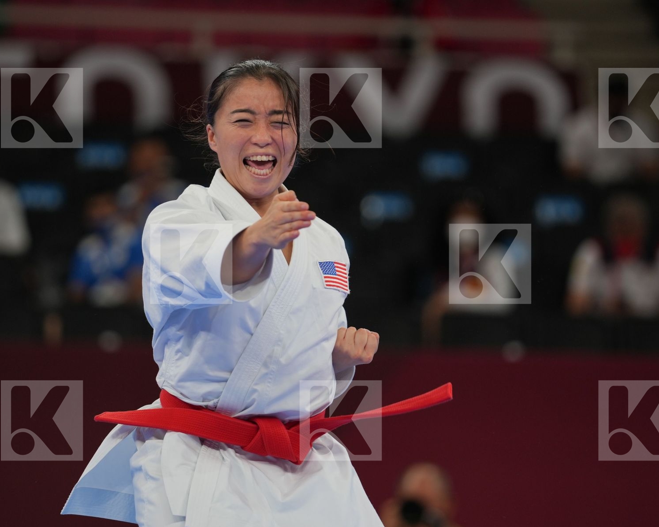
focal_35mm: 339
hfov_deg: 5.7
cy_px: 264
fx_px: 6612
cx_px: 341
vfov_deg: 4.6
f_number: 2.8
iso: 250
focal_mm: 200
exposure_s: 1/500
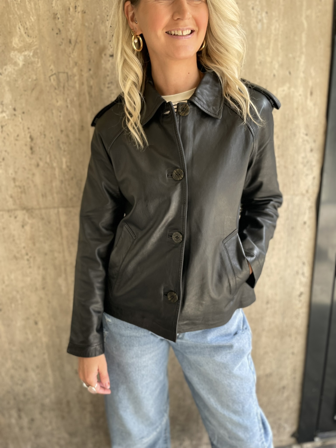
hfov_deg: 53.1
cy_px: 224
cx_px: 168
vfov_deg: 67.3
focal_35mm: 26
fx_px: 336
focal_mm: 4.2
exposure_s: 1/247
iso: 40
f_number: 1.6
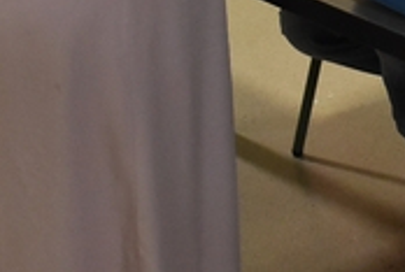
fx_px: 1748
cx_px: 545
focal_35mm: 155
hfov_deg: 12.7
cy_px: -177
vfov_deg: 8.6
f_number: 3.5
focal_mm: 20
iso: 2000
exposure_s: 1/60
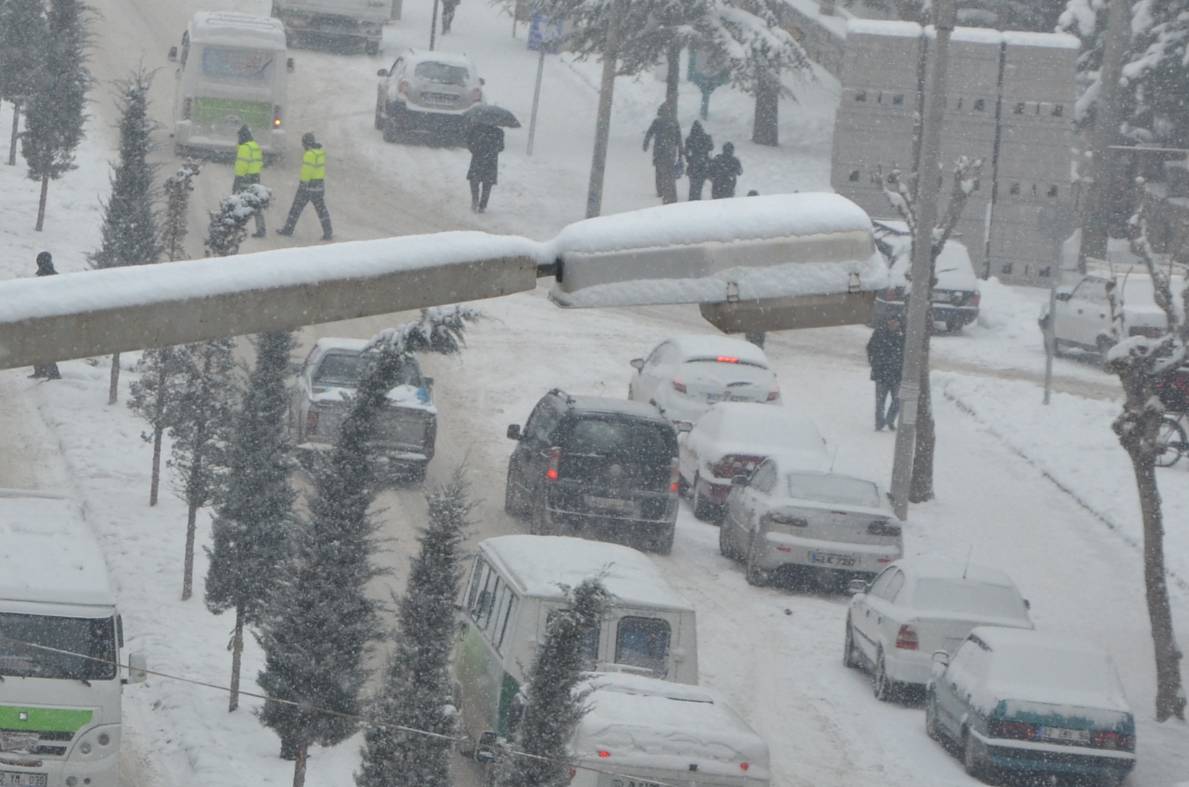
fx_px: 9987
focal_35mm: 303
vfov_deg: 4.5
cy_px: 201
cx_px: 158
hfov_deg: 6.8
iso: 800
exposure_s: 1/500
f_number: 11
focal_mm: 90
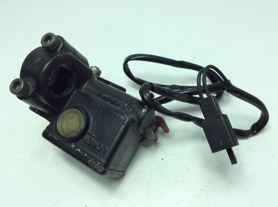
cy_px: 104
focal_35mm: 32
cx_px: 139
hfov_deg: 56.9
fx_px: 257
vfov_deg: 44.1
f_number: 2.4
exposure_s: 1/369
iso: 32
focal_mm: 3.3
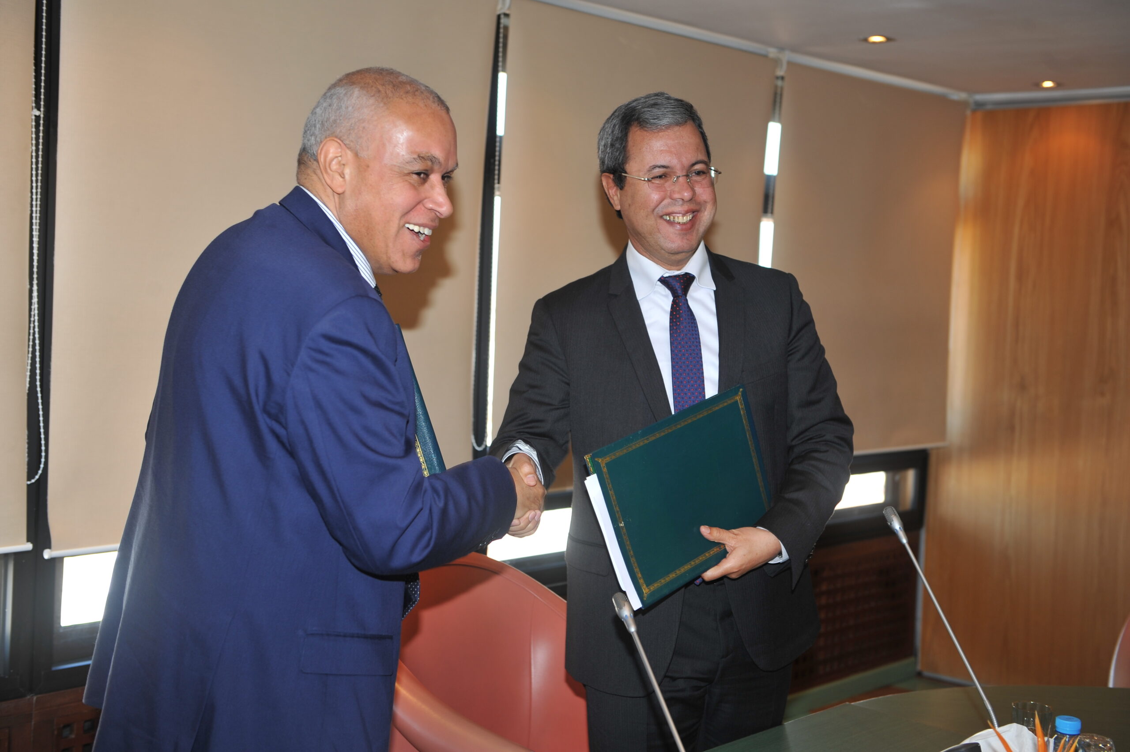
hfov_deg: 41.1
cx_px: 565
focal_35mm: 48
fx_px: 1506
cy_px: 376
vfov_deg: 28.0
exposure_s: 1/60
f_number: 3.5
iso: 200
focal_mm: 48
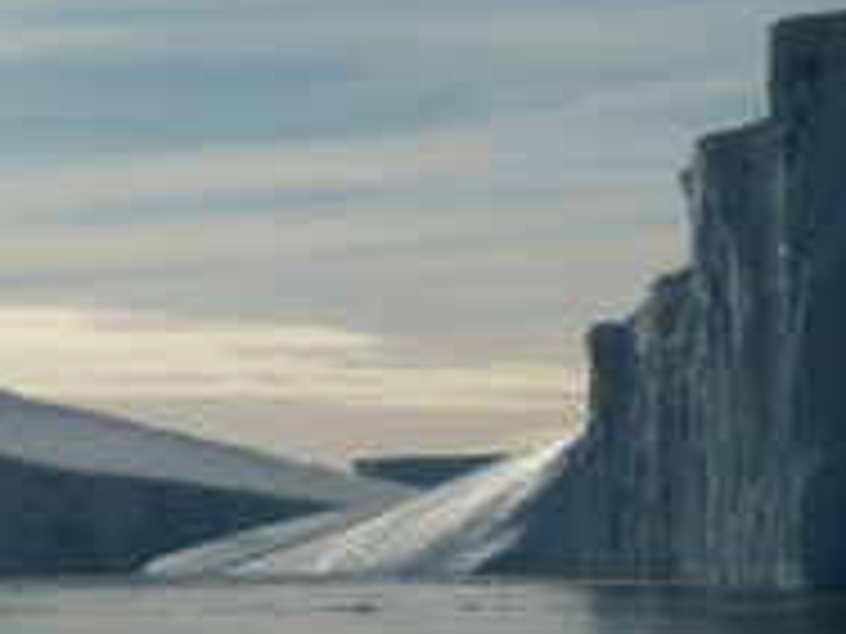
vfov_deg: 8.0
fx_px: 4546
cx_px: 220
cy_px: 364
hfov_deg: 10.6
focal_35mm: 186
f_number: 7.1
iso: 100
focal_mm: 17.5
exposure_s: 1/2000
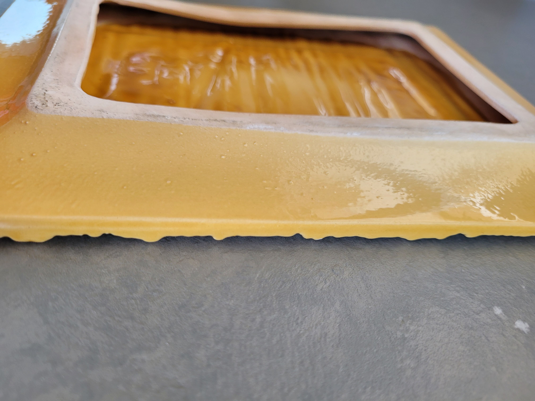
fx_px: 402
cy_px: 200
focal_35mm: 26
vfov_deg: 53.1
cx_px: 268
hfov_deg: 67.3
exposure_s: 1/100
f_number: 1.8
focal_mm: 5.4
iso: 125
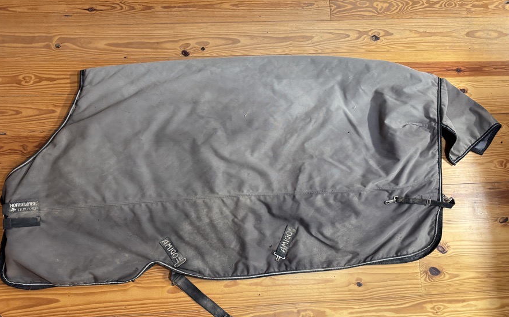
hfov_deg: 70.4
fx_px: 361
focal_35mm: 26
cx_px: 253
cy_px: 191
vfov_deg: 47.3
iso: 1000
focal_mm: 6.76
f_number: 1.78
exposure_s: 1/30
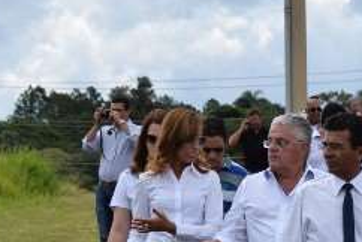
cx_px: 360
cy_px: 279
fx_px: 2467
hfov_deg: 8.4
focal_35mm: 245
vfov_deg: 5.6
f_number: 10
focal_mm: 66
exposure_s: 1/400
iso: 200
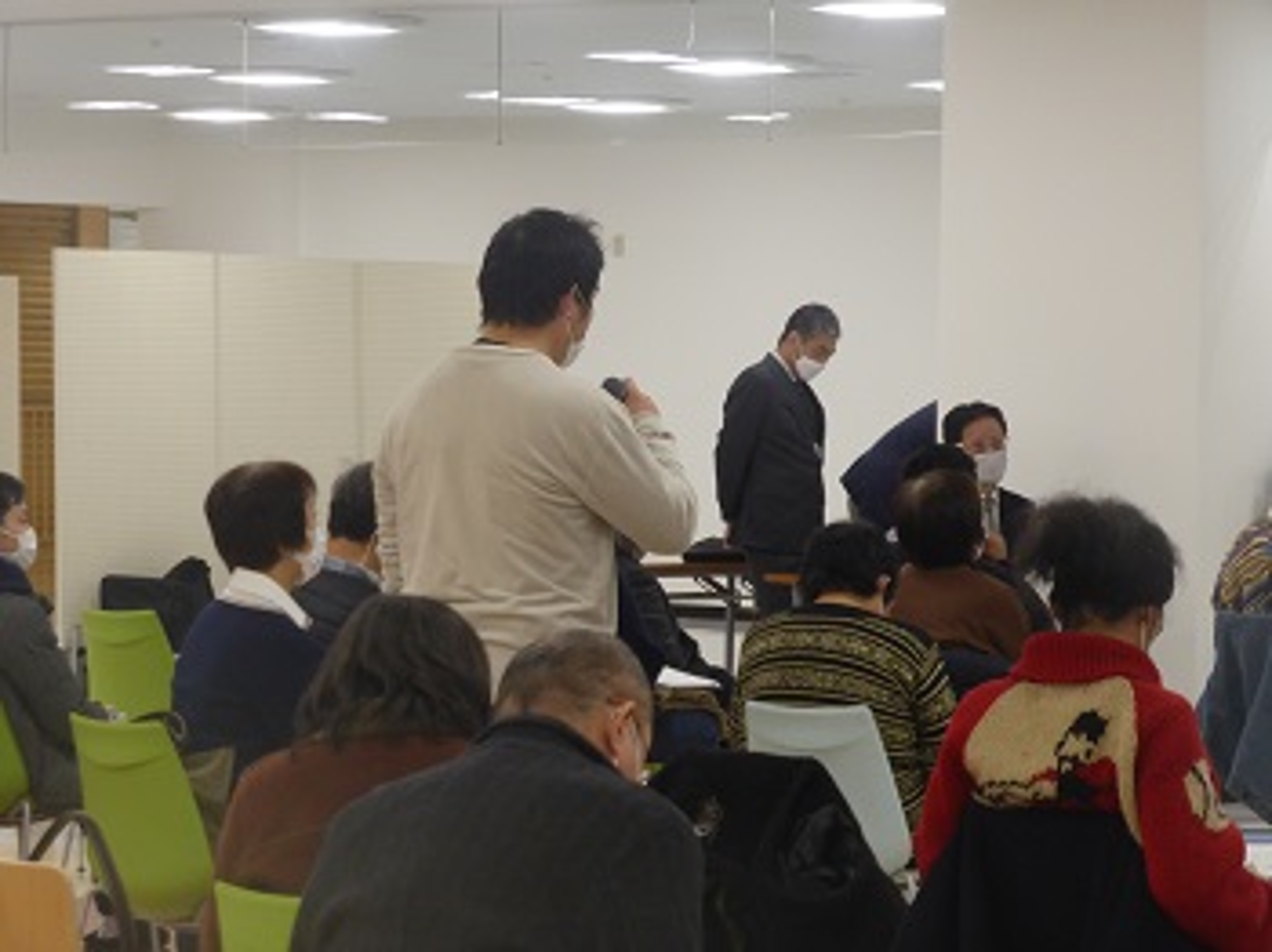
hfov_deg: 14.4
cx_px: 636
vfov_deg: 10.8
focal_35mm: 137
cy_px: 476
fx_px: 5031
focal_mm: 24.4
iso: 400
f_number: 5.4
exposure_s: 1/80
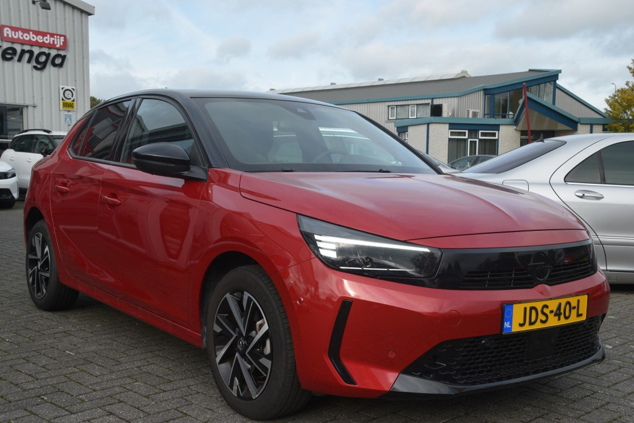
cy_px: 212
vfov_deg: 33.0
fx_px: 713
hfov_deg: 47.9
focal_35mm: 40
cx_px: 317
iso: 200
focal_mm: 27
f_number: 8
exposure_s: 1/250
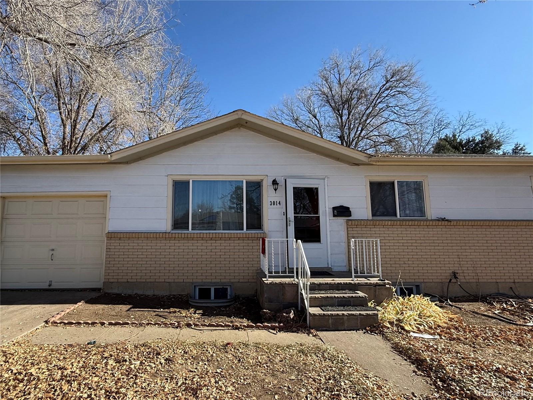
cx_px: 266
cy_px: 200
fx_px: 216
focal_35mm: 14
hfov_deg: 102.1
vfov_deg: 85.6
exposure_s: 1/734
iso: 50
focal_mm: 2.22
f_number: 2.2
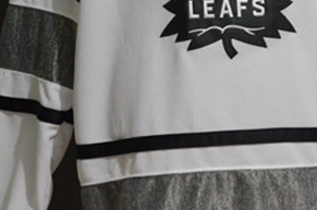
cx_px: 394
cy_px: -42
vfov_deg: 6.9
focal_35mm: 196
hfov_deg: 10.3
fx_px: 1723
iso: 4000
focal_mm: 42
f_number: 6.3
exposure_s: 1/25
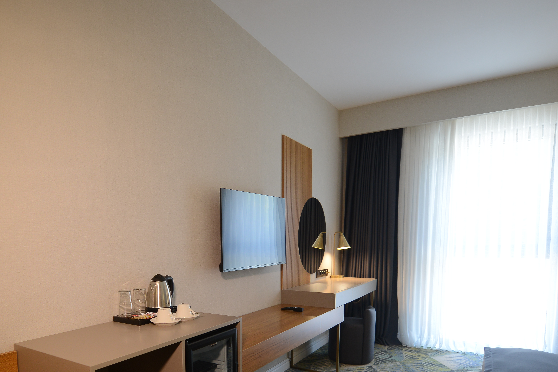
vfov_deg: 50.9
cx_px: 197
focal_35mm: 24
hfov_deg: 72.0
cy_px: 279
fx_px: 372
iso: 400
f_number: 2.8
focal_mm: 14
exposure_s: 1/80
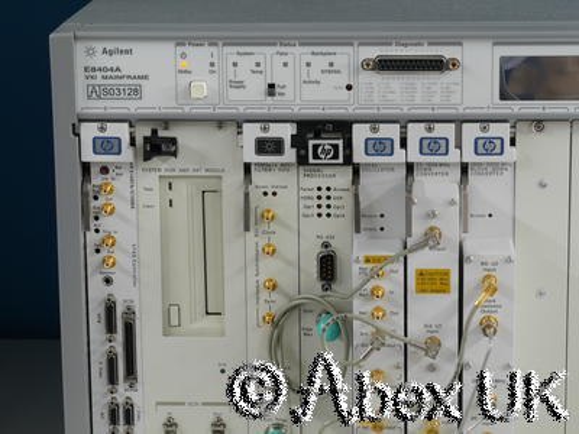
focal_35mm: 110
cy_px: 217
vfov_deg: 13.5
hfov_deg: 17.9
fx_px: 1840
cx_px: 290
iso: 400
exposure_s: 1/3.2
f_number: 13
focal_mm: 55
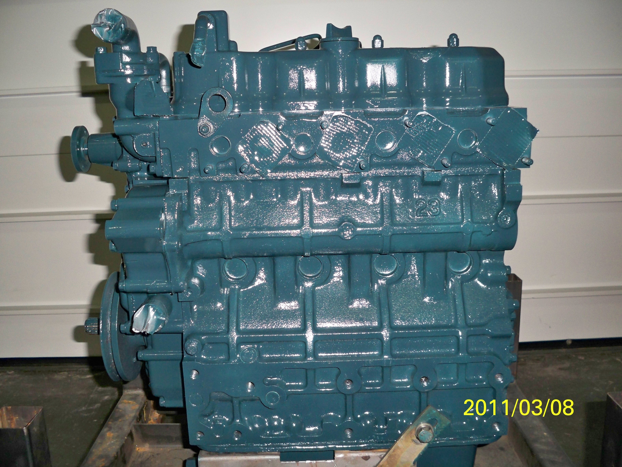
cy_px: 234
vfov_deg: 40.7
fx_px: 629
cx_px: 311
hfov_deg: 52.6
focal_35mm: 35
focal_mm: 6.3
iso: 200
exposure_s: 1/60
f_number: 3.1
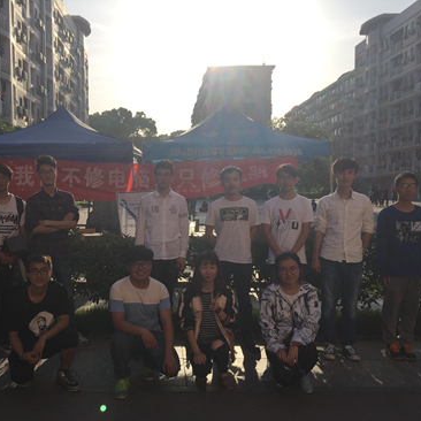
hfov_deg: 46.9
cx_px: 162
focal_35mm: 35
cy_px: 215
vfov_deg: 47.2
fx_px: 482
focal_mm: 4.15
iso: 32
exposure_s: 1/3597
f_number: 2.2
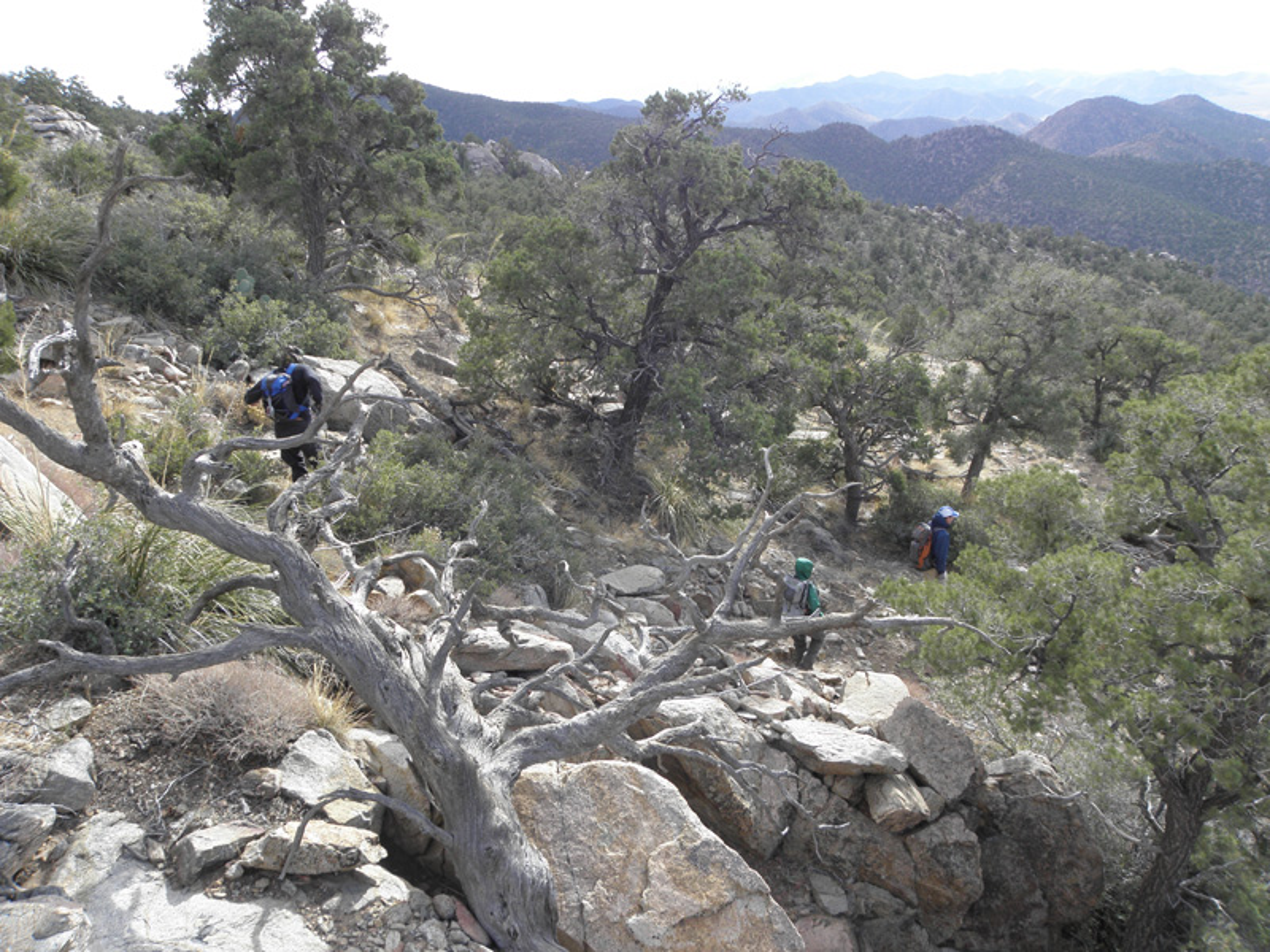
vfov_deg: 53.1
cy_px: 476
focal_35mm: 26
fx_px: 954
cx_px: 635
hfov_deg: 67.3
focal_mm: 4.6
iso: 64
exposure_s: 1/80
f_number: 5.6
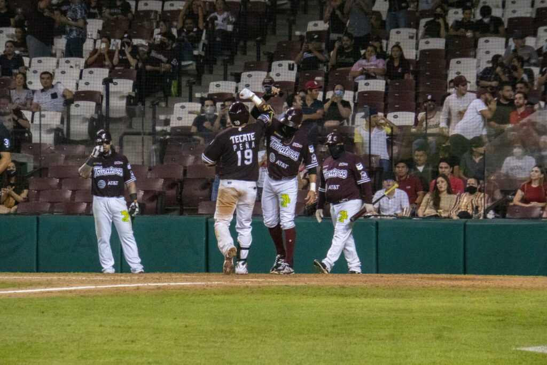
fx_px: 4559
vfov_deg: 4.6
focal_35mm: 300
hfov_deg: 6.9
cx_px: 274
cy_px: 182
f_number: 8
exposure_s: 1/400
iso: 6400
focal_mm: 200
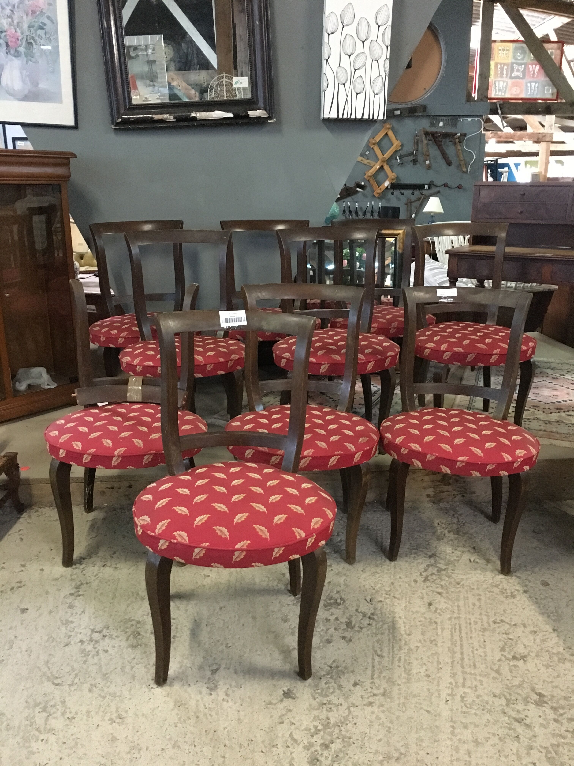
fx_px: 641
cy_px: 383
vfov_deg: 61.7
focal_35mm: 29
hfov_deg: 48.2
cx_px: 287
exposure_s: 1/17
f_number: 2.2
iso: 320
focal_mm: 4.15
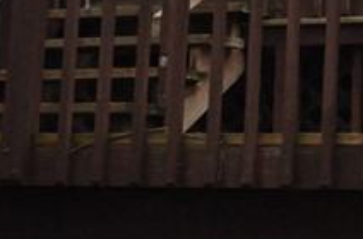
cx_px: 724
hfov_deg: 10.3
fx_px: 1860
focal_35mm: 185
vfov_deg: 7.2
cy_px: -193
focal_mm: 24
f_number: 8
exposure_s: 1/1600
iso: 1250
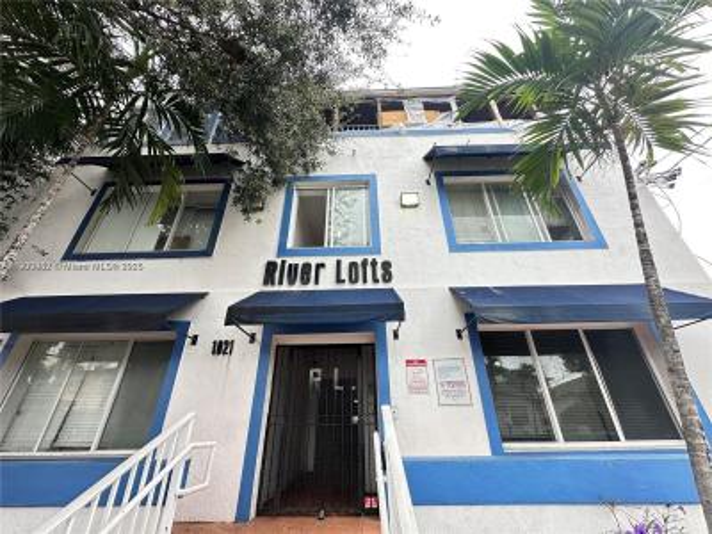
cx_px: 356
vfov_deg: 85.7
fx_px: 288
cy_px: 267
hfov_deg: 102.1
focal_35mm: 14
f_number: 2.2
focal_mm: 2.22
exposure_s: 1/150
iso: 40
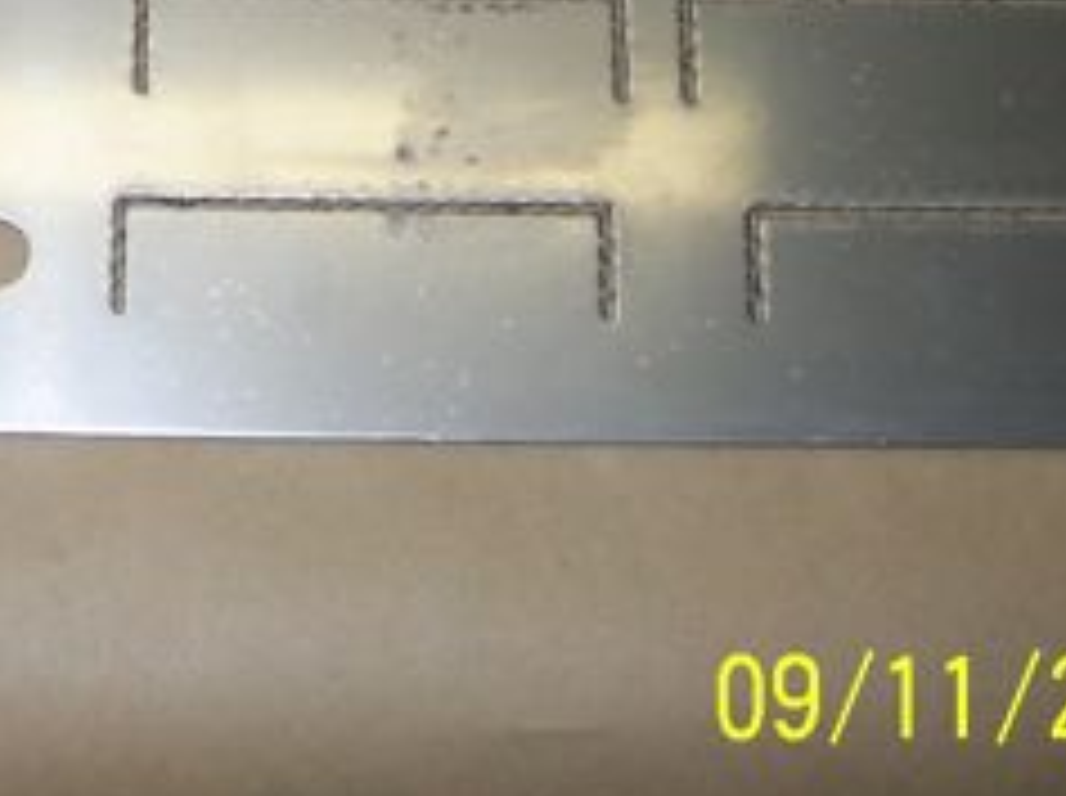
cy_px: -81
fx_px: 2829
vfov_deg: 15.6
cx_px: -13
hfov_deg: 20.6
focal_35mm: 92
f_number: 2.7
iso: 80
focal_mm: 5.6
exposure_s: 1/60
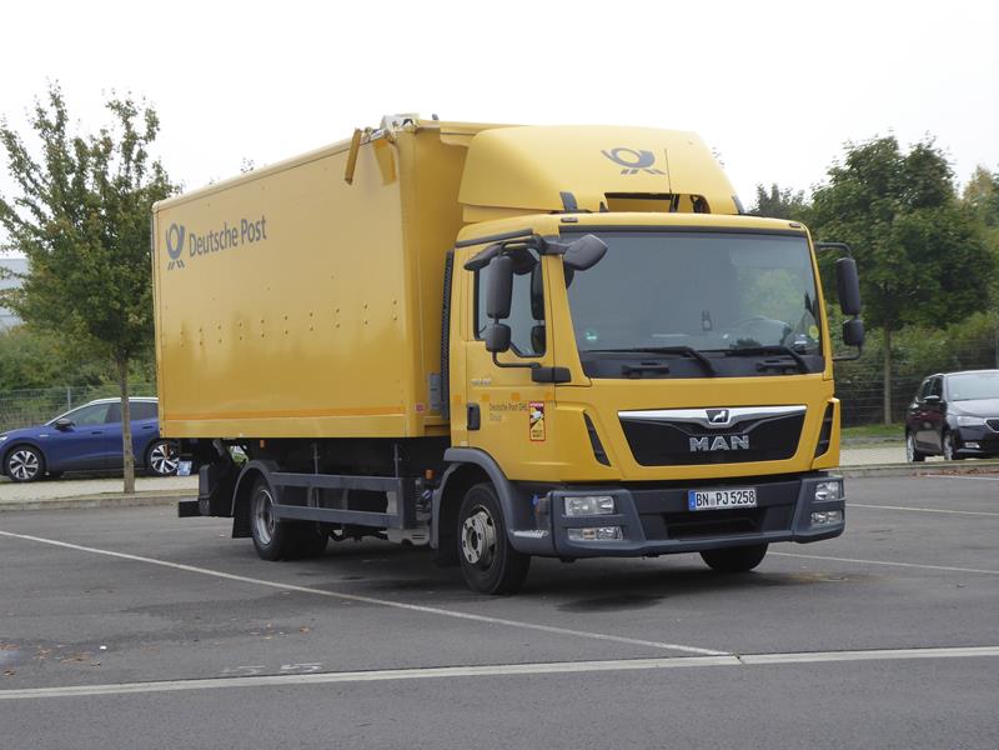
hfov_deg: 31.7
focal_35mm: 61
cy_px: 375
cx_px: 500
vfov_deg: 24.0
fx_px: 1760
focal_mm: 10.9
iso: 160
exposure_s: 1/250
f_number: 4.3
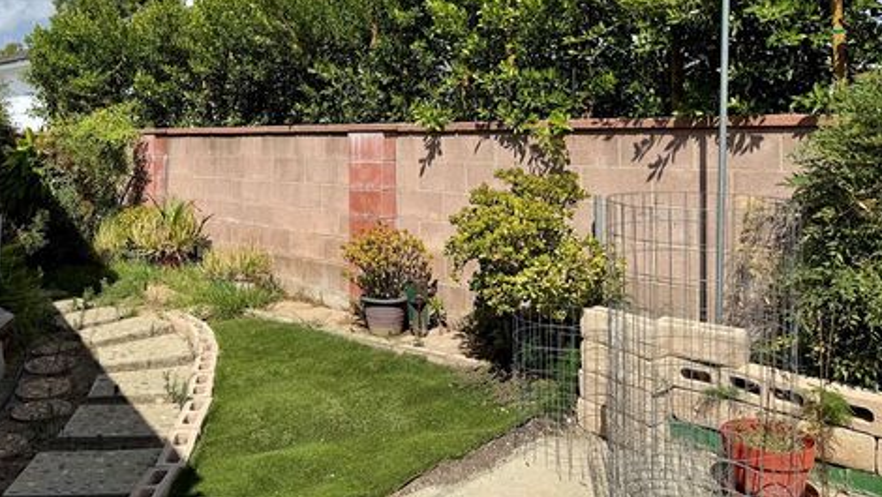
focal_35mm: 33
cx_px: 330
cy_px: 106
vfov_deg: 34.7
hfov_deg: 58.7
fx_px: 772
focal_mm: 6.76
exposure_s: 1/6173
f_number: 1.78
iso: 80
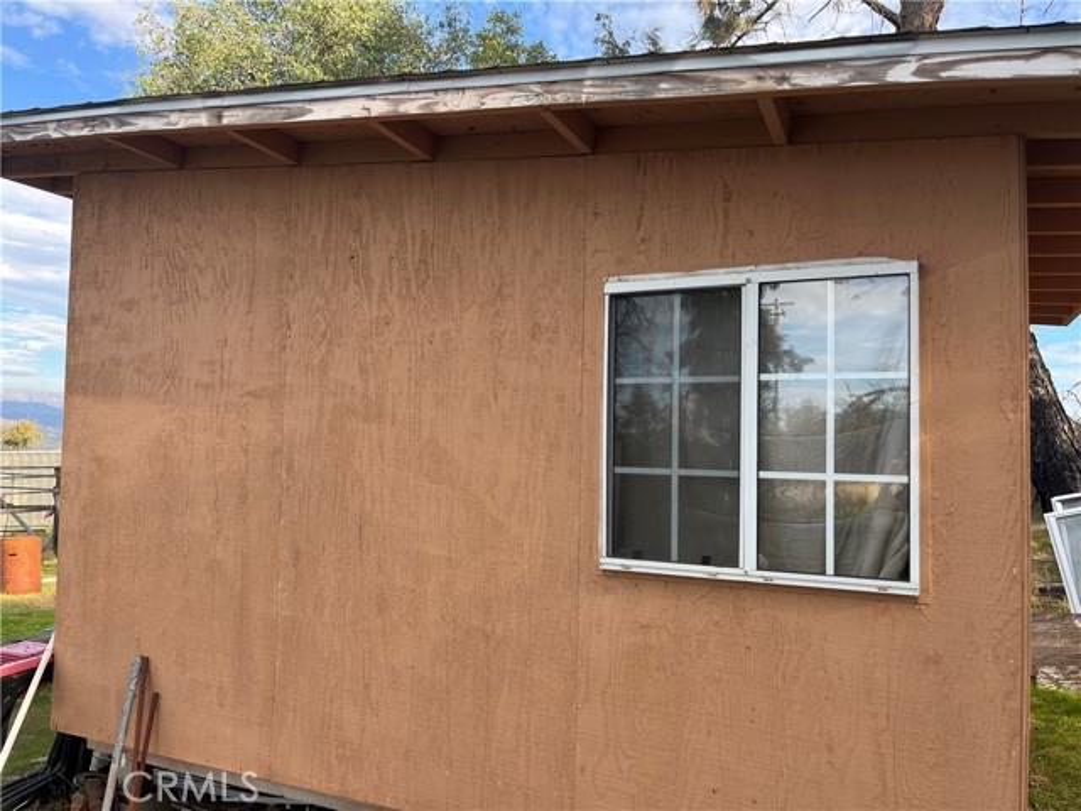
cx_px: 540
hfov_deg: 67.3
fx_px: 812
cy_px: 406
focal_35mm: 26
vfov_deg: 53.1
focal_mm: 5.1
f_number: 1.6
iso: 50
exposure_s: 1/696
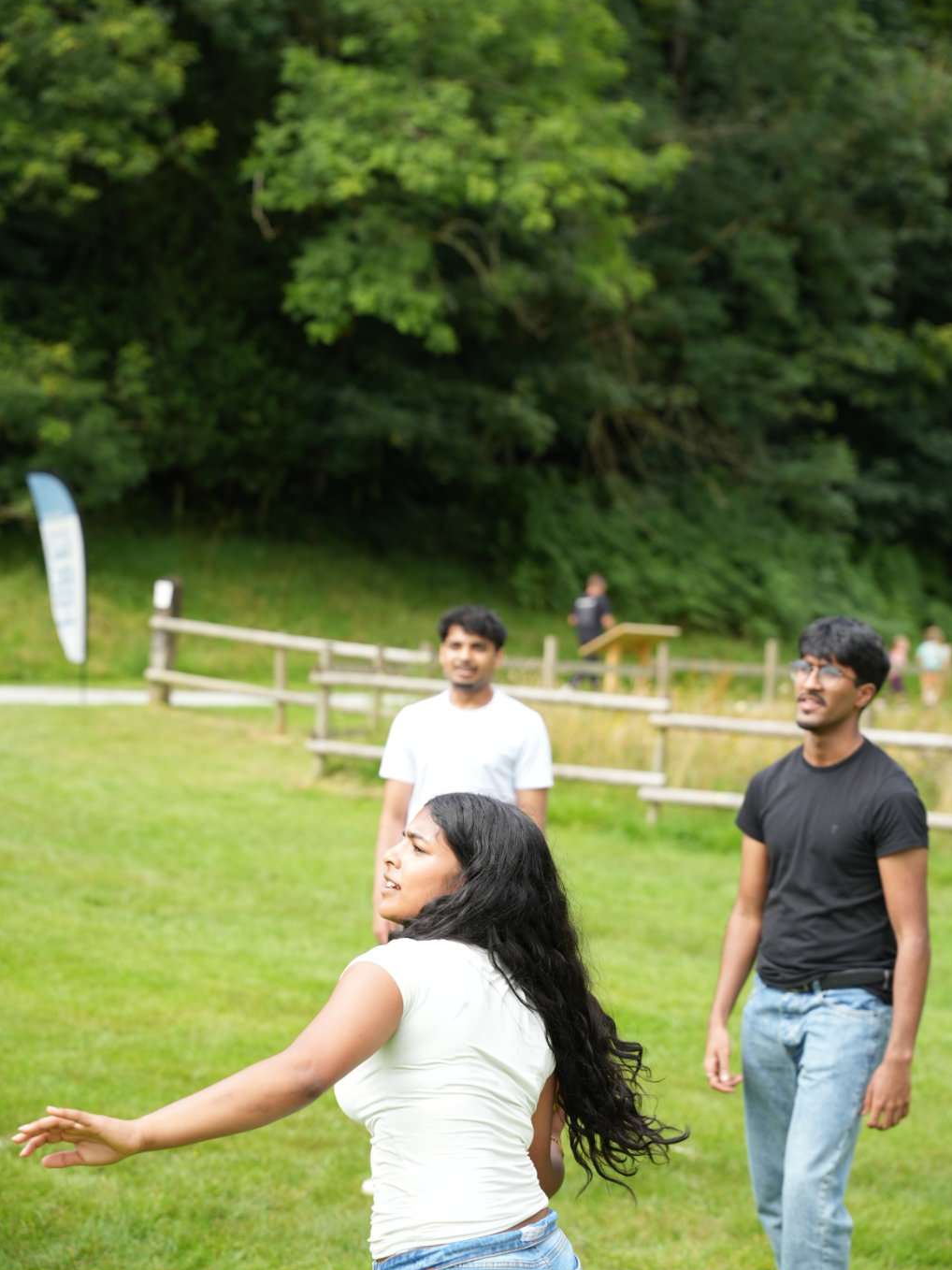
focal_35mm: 76
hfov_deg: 19.4
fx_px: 2788
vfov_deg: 25.7
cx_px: 477
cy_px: 635
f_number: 3.5
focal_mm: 70
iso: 400
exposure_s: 1/800
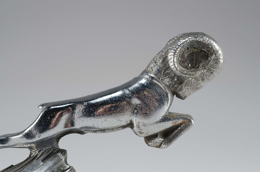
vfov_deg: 20.5
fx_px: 476
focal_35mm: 66
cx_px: 130
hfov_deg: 30.6
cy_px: 86
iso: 100
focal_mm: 44
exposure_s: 1/80
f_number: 11
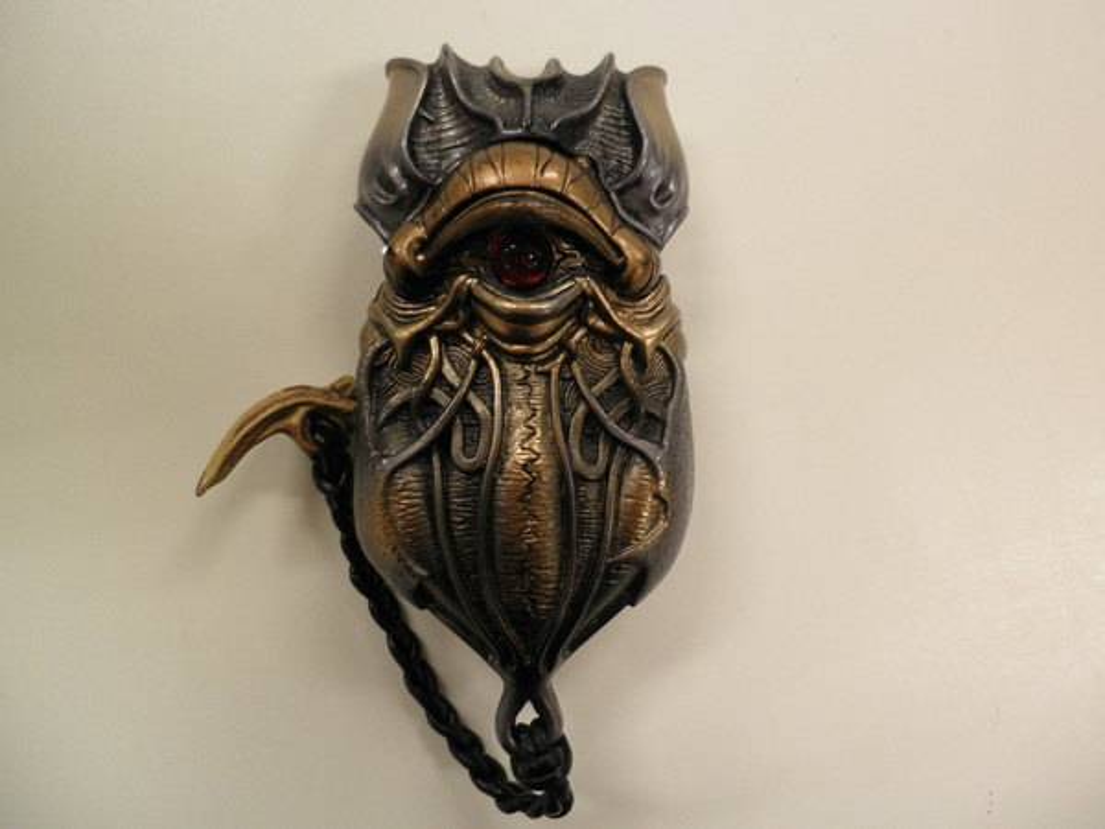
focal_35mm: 27
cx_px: 552
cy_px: 414
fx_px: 862
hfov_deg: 65.3
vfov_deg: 51.4
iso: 160
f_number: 3.2
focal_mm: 4.9
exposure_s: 1/20
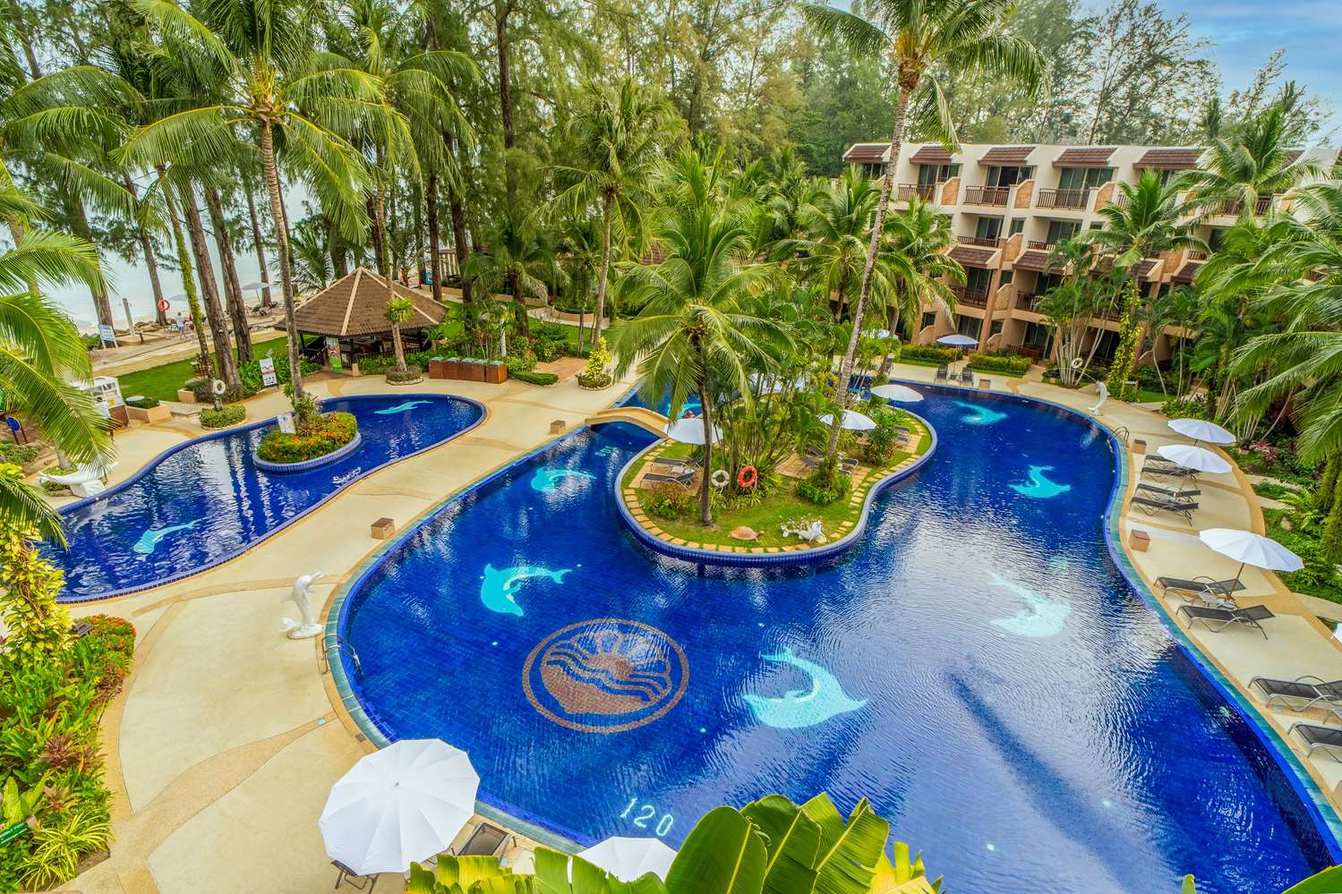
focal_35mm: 18
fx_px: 671
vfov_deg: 67.4
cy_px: 447
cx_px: 671
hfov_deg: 90.0
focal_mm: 18
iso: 100
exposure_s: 1/400
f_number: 11
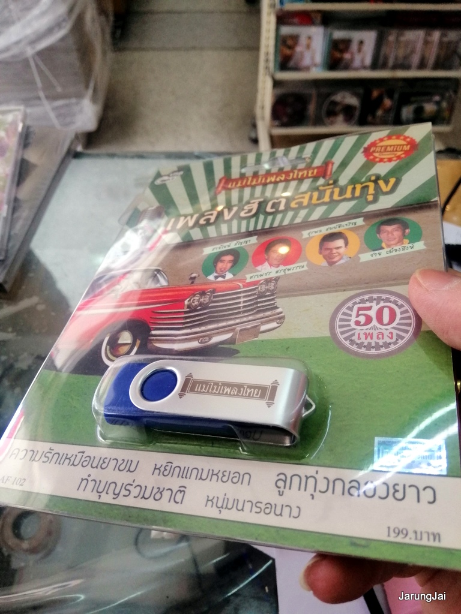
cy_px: 307
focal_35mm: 26
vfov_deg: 67.3
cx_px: 230
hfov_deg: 53.1
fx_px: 462
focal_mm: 3.81
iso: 250
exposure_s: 1/100
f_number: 2.2
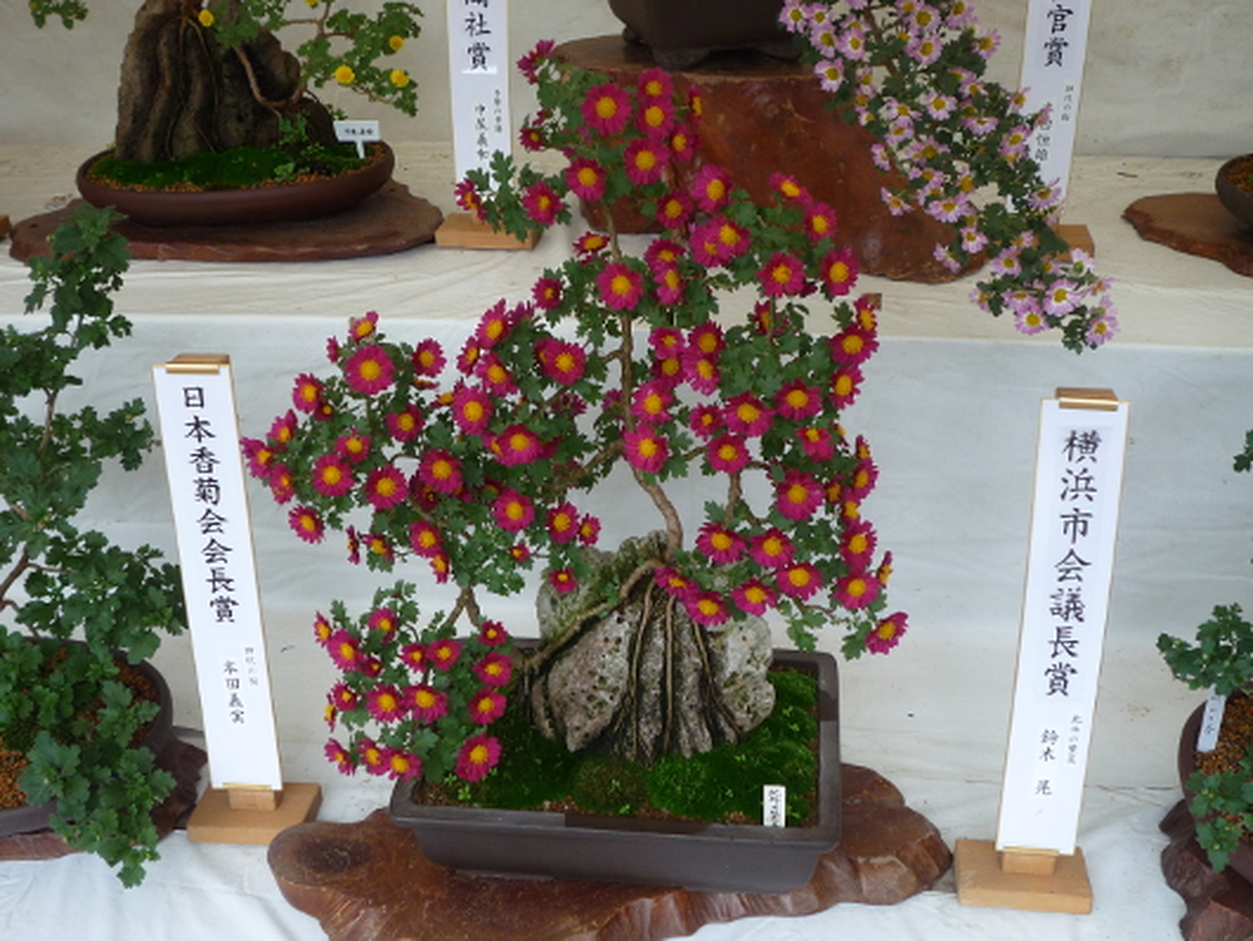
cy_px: 470
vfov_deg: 33.6
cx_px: 626
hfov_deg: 43.8
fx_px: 1557
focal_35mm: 43
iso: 125
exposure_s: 1/40
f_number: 3.8
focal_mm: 6.3
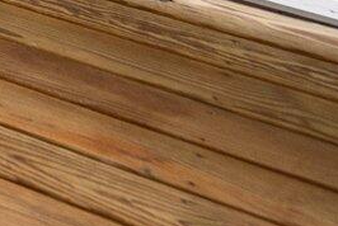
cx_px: -592
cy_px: -577
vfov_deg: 8.3
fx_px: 1156
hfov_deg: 11.7
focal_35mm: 123
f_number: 4
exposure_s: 1/500
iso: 250
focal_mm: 16
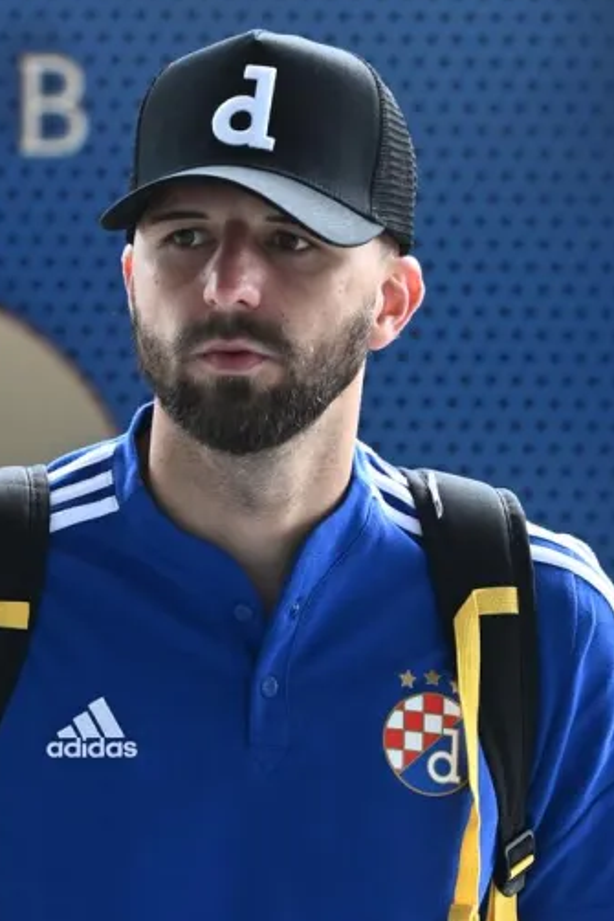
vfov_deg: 7.0
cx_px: 181
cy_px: 885
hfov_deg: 4.7
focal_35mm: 295
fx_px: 7541
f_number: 4
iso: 400
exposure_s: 1/400
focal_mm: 130
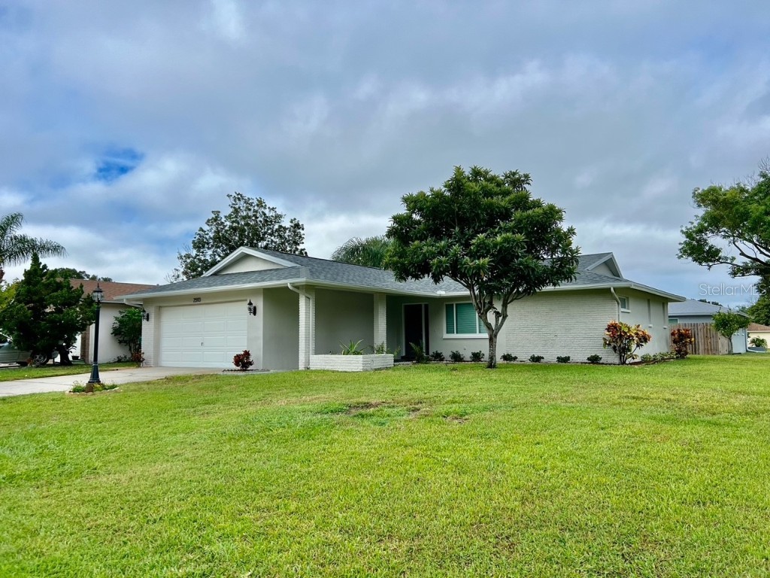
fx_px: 578
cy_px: 289
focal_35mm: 26
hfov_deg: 67.3
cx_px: 385
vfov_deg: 53.1
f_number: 1.5
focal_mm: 5.7
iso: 50
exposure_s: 1/3460
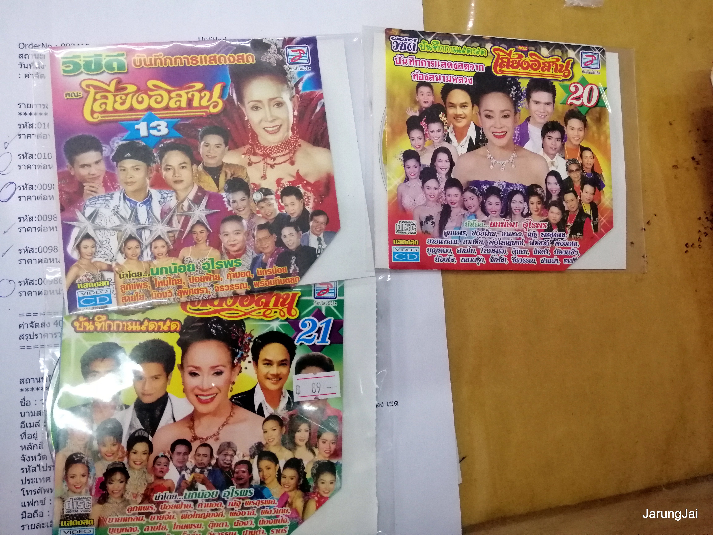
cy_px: 268
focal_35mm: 26
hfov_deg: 67.3
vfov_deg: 53.1
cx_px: 356
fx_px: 536
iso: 640
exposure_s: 1/100
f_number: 2.2
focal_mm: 3.81
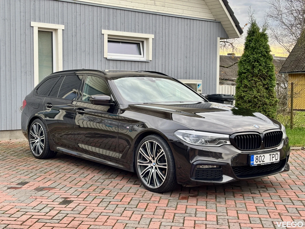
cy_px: 114
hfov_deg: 36.8
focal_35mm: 52
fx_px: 458
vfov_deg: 28.0
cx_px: 152
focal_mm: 5.96
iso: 40
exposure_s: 1/121
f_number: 1.6
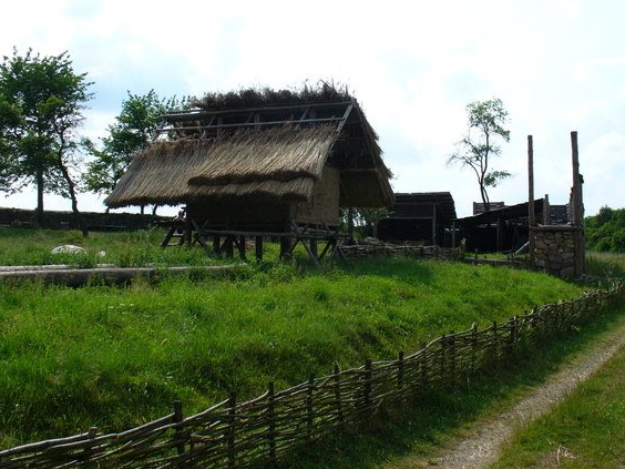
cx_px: 324
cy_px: 215
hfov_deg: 44.8
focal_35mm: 42
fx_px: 758
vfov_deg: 34.3
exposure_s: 1/320
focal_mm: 6.1
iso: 80
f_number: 5.6
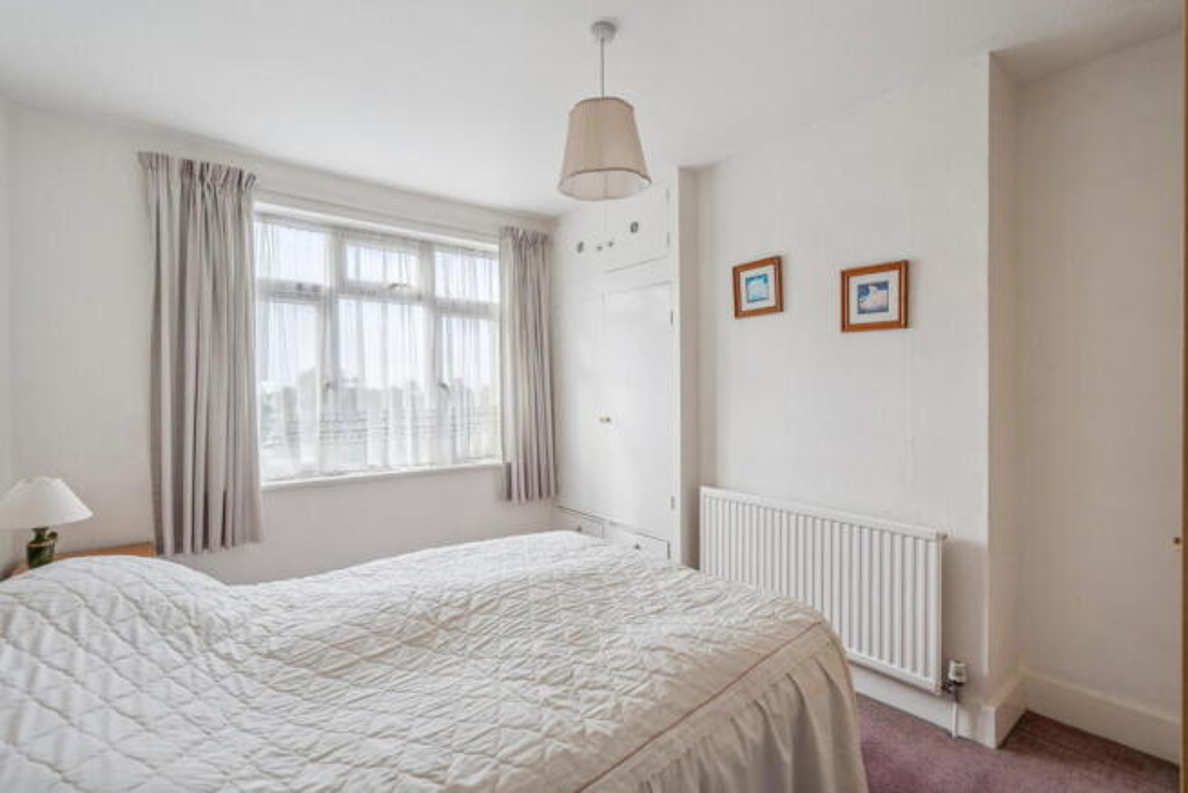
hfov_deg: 96.7
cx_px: 594
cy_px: 396
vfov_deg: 73.8
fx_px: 528
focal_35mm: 16
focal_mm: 16
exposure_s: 1/20
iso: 320
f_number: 5.6
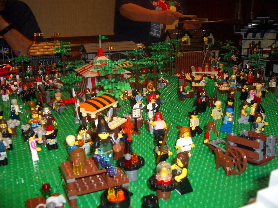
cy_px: 104
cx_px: 139
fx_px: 281
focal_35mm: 35
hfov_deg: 52.6
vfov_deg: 40.7
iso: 100
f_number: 2.6
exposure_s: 1/60
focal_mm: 5.8
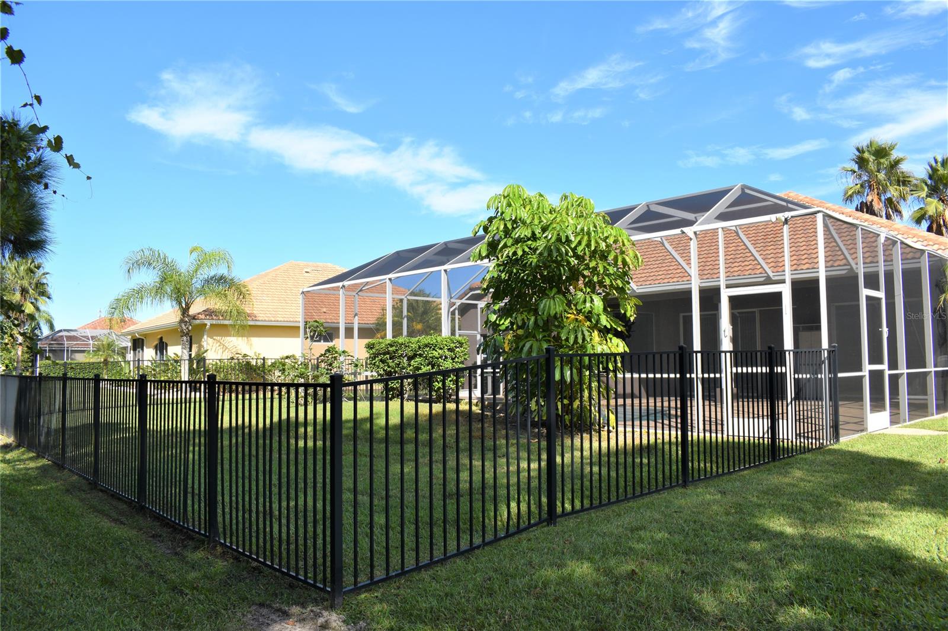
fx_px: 711
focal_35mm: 27
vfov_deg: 47.9
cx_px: 474
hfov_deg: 67.4
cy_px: 316
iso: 100
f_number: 9
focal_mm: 18
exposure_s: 1/200
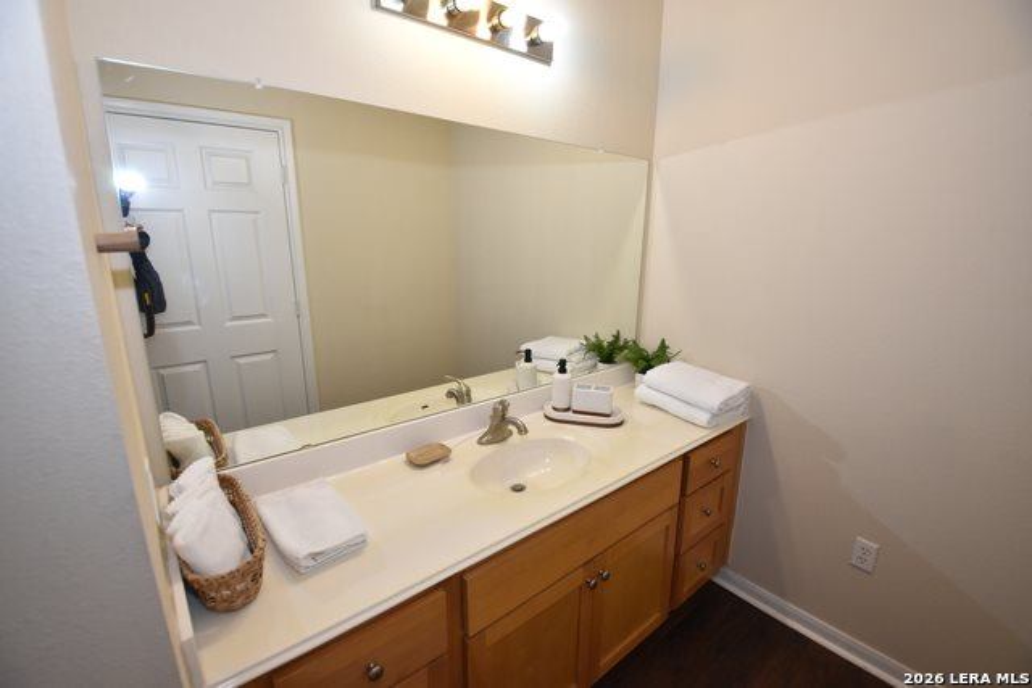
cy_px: 344
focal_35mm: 15
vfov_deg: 77.4
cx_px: 516
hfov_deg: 100.4
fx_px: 430
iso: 800
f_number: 4.5
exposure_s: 1/160
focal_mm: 10
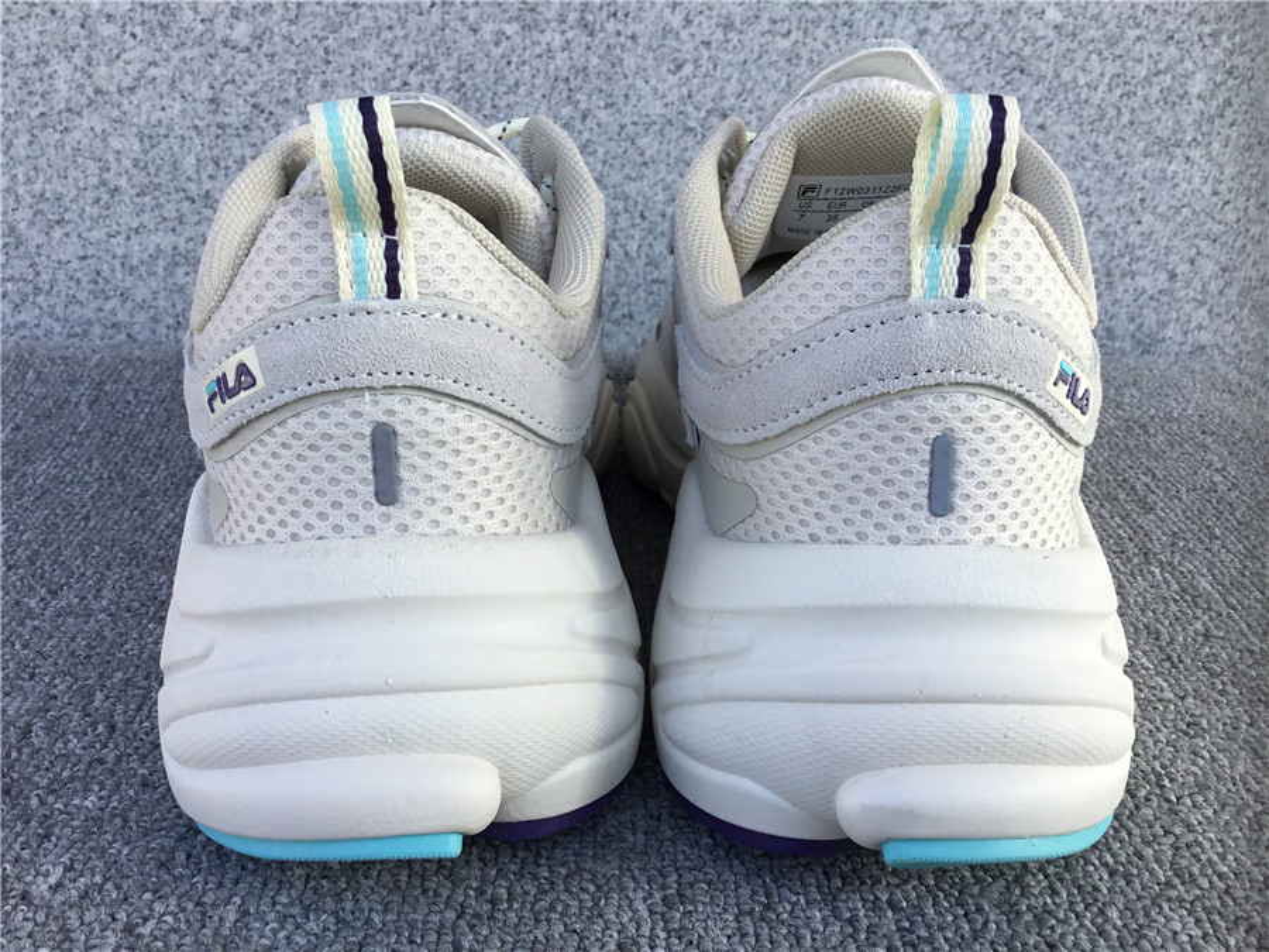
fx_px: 1136
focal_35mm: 31
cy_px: 476
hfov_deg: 58.4
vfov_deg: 45.4
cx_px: 634
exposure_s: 1/339
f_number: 2.4
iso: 25
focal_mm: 3.3
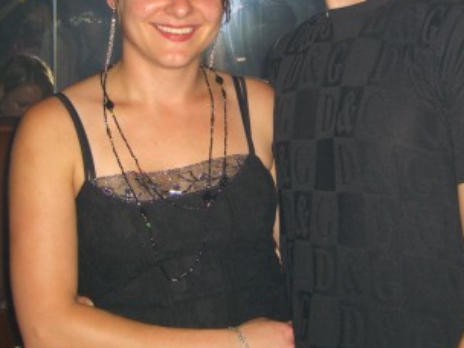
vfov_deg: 19.4
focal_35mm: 75
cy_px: 53
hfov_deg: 26.0
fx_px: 1005
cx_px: 232
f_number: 2.8
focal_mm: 7.9
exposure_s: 1/60
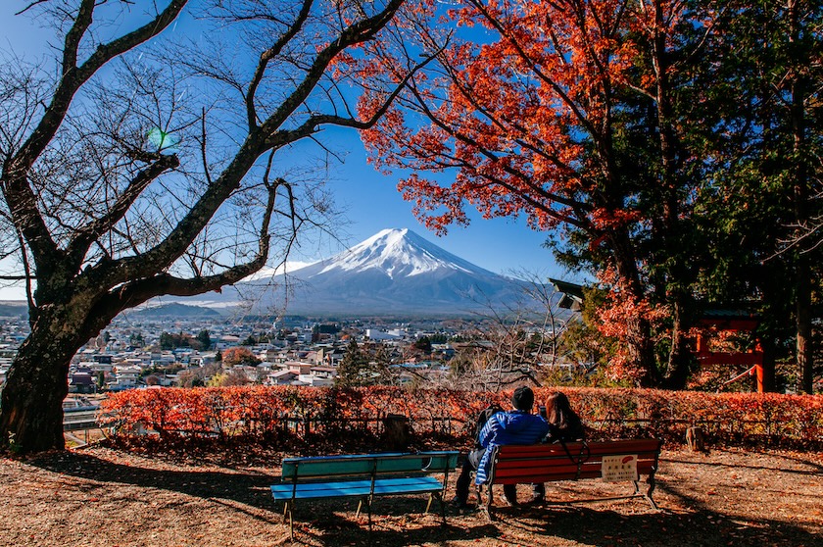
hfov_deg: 70.5
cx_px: 412
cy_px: 274
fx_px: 582
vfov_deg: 50.3
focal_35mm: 26
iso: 125
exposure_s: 1/400
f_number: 8
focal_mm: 17
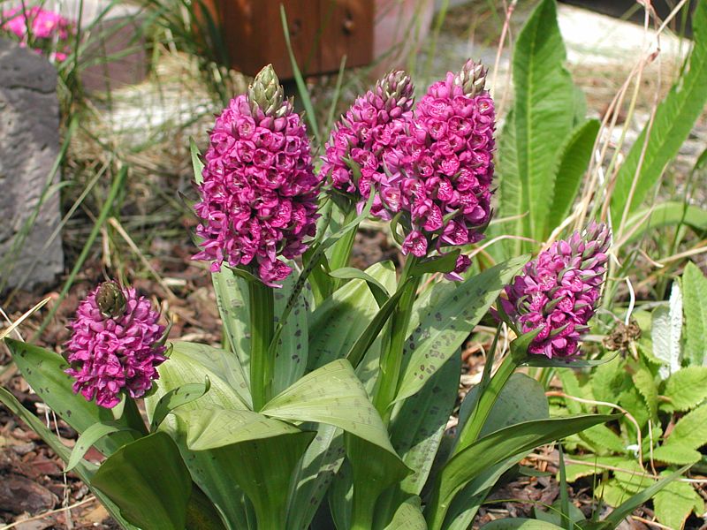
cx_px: 354
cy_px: 265
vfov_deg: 13.0
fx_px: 2328
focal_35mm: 114
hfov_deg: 17.3
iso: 100
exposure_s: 1/314
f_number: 4.9
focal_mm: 24
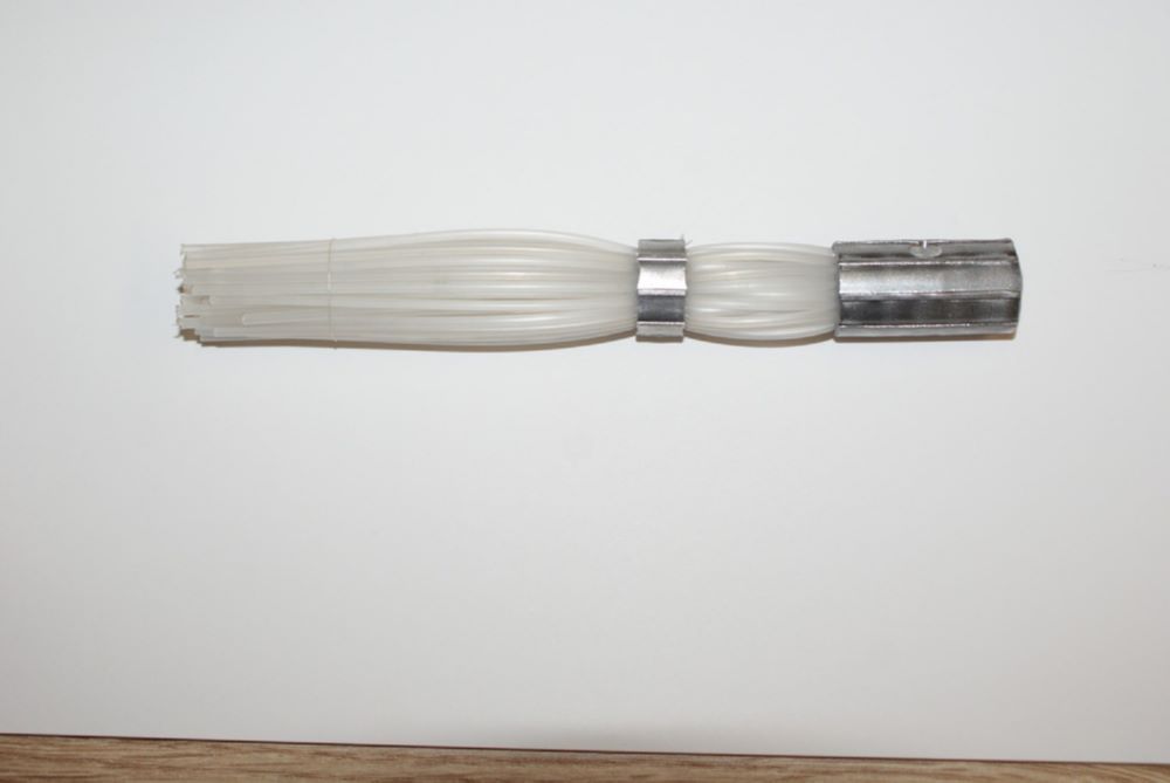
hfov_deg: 37.8
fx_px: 1708
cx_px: 585
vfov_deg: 25.8
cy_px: 392
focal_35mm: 52
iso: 320
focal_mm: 35
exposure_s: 1/80
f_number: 5.6
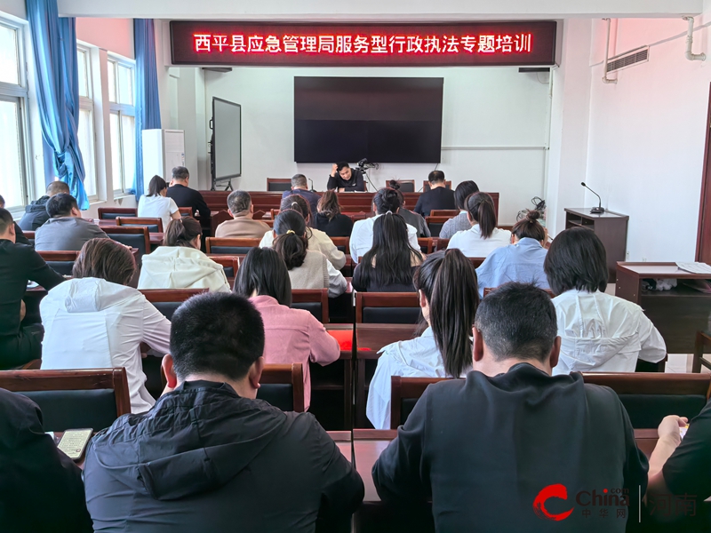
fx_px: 719
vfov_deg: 40.7
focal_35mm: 35
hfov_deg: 52.6
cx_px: 356
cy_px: 266
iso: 50
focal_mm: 5.75
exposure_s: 1/108
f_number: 2
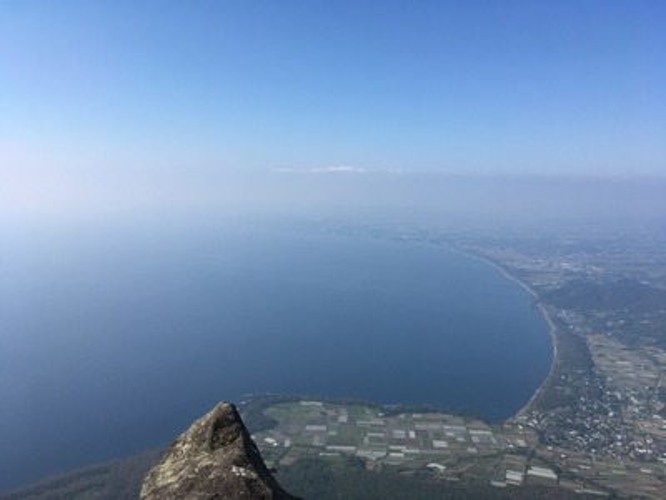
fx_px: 558
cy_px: 250
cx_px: 333
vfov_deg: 48.2
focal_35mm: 29
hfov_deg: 61.7
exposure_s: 1/2198
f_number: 2.2
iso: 25
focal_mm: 4.15
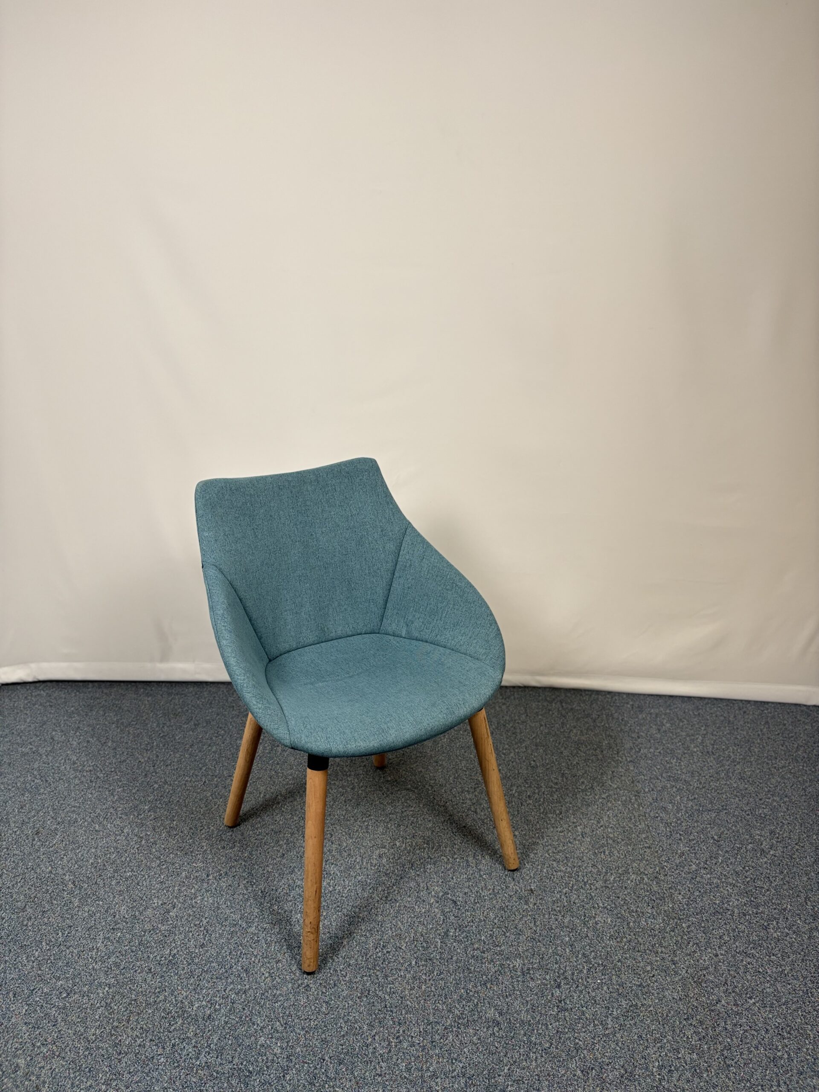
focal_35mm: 26
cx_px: 410
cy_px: 546
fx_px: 820
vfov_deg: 67.3
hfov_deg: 53.1
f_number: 1.6
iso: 100
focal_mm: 5.96
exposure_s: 1/100
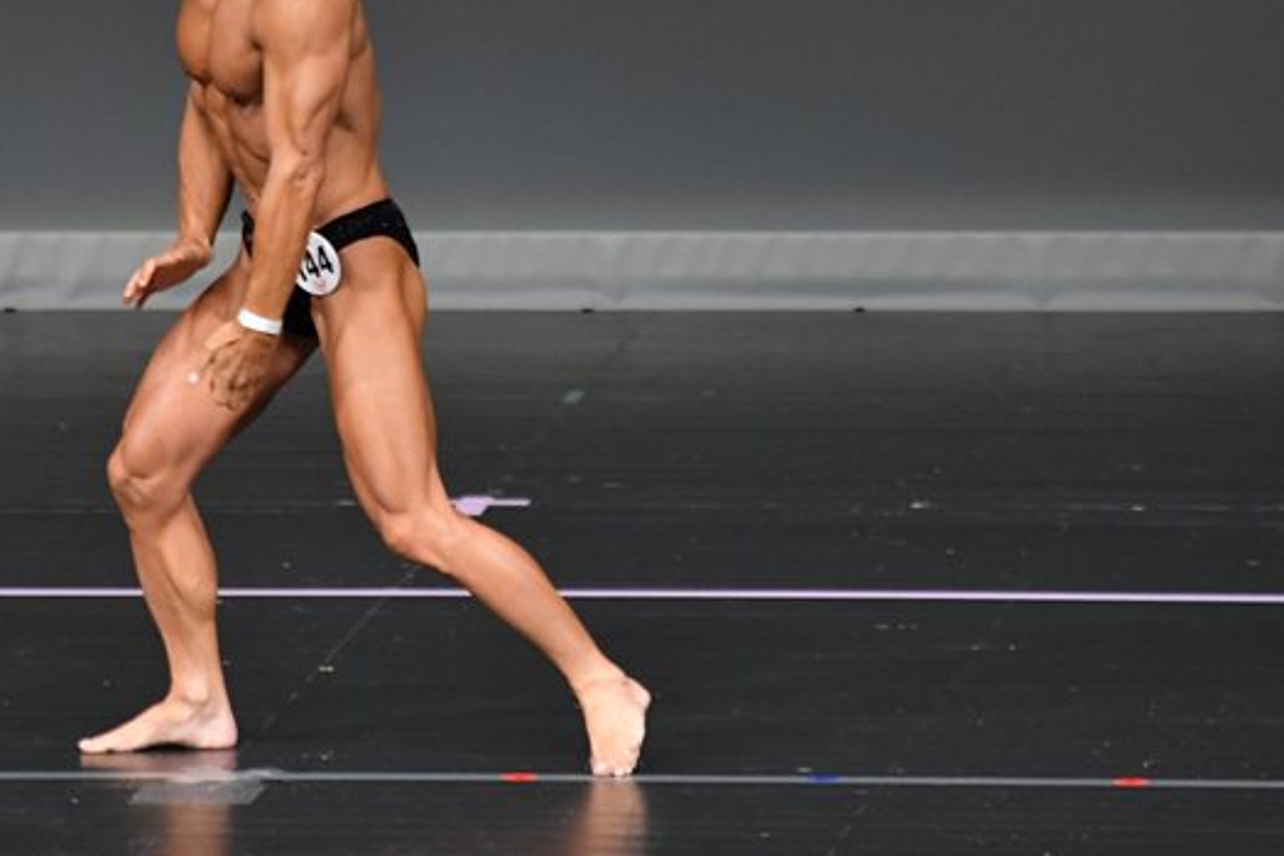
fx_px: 23745
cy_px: 262
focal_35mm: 666
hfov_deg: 3.1
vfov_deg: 2.1
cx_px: 484
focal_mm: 300
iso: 4000
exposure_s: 1/400
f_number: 5.6
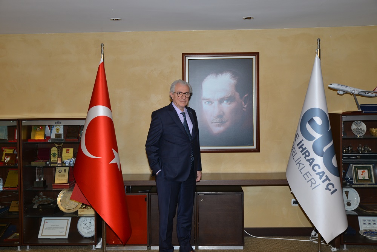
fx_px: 419
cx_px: 188
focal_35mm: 40
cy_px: 126
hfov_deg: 48.5
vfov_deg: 33.4
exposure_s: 1/80
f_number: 5.6
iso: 800
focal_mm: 40
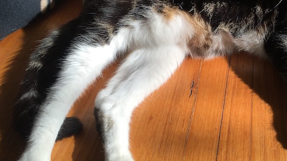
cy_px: 38
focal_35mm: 49
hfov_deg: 41.1
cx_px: 207
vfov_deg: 24.1
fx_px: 373
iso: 25
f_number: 2.2
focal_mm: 4.15
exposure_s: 1/663
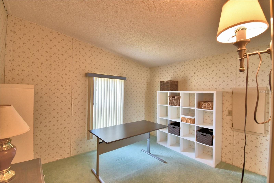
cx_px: 137
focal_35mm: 15
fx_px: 114
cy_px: 92
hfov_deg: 100.4
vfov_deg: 77.3
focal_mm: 10
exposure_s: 1/40
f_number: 4.5
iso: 400
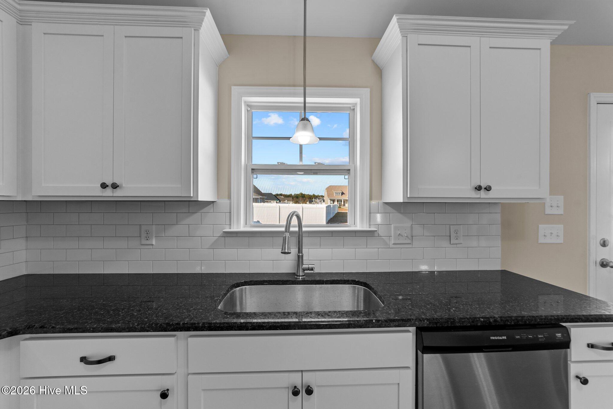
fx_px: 238
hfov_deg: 104.2
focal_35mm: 14
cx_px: 306
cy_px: 204
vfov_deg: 81.3
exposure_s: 1/5
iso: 100
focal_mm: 14
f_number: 9
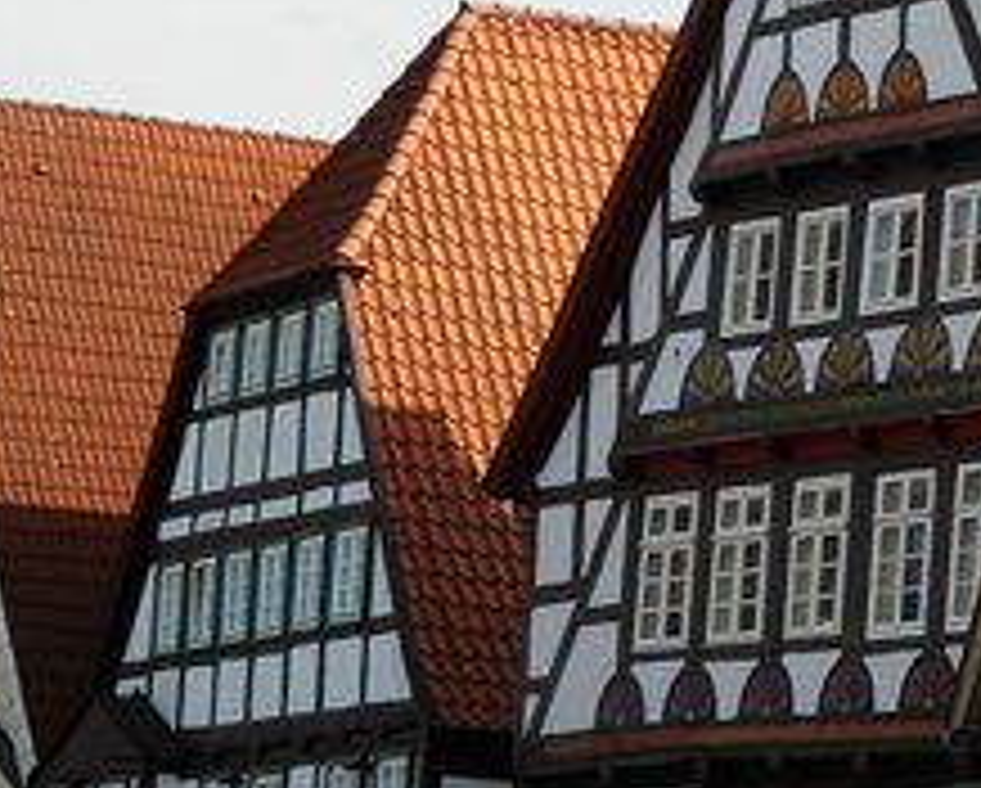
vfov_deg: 6.6
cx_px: 873
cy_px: 304
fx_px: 6803
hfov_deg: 8.2
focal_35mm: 234
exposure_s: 1/320
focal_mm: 17.3
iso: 80
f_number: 4.9
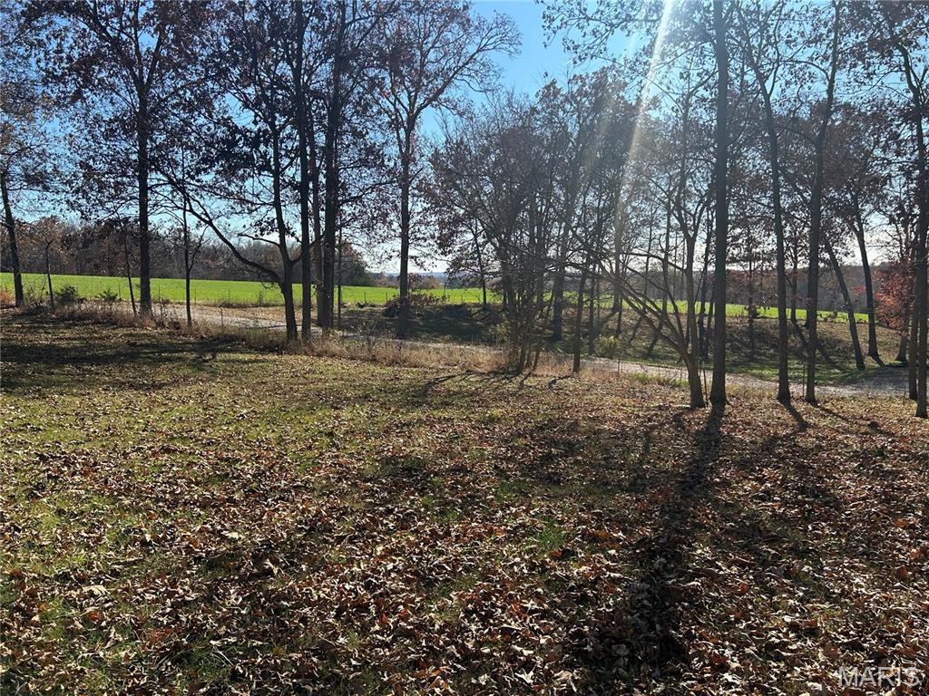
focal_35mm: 26
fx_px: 698
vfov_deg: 53.1
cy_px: 348
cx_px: 464
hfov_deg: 67.3
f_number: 1.5
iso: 50
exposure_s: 1/2353
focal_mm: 5.7
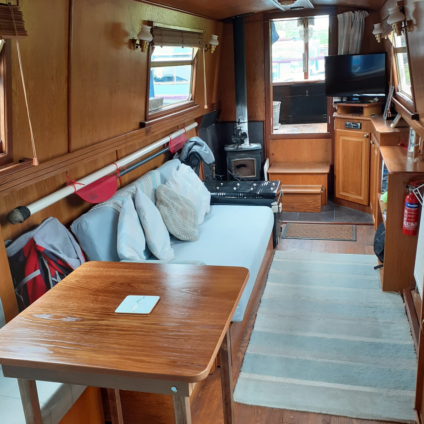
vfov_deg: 47.2
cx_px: 221
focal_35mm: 35
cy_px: 201
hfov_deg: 47.2
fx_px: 485
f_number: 1.9
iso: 64
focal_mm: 3.6
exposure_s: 1/50
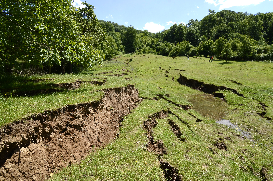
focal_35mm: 16
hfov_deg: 95.1
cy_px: 90
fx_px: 125
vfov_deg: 71.8
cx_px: 136
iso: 100
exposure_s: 1/160
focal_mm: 11
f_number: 9
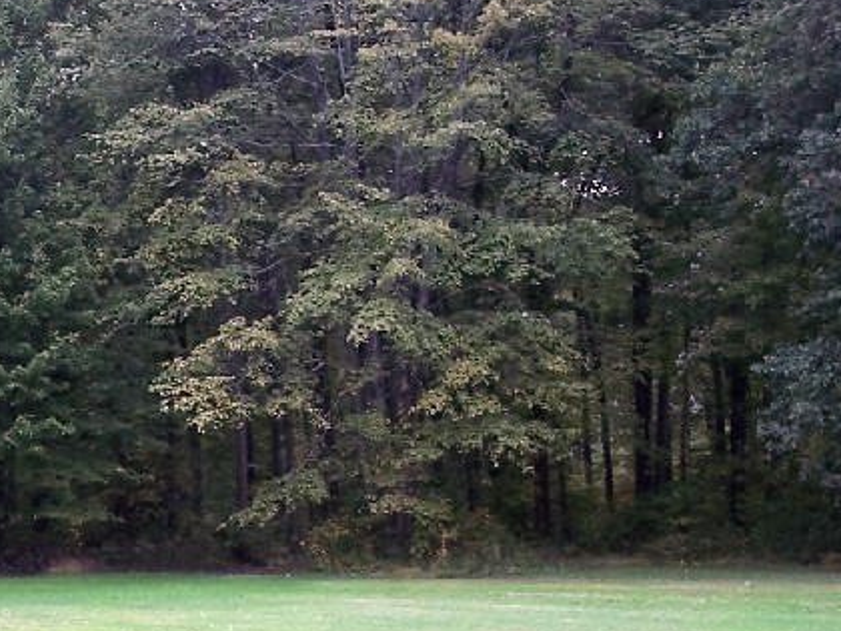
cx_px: -136
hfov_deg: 19.6
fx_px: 2308
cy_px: 675
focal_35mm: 95
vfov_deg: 15.2
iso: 100
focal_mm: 8
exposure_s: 1/60
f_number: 2.8
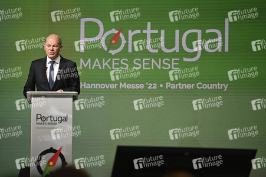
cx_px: 133
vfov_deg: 9.1
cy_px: 88
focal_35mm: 150
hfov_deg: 13.7
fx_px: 1107
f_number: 2.8
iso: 800
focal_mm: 150
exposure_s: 1/500
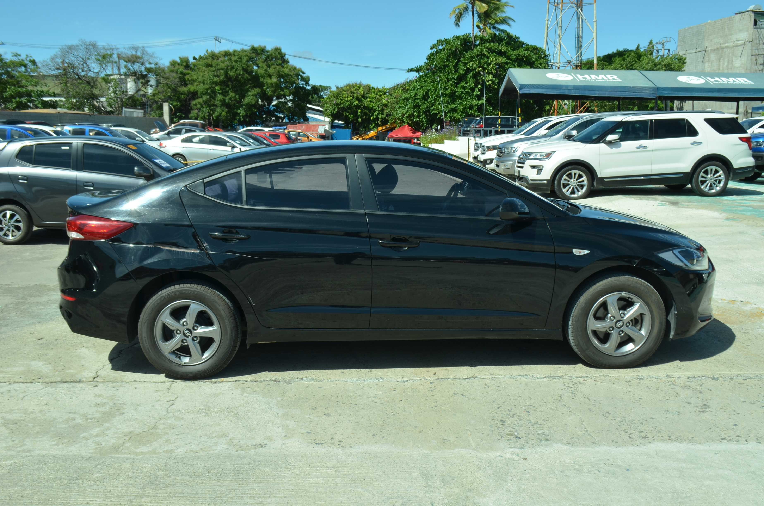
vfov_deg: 39.8
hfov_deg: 57.3
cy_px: 253
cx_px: 382
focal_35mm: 33
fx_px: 699
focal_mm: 22
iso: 100
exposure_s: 1/100
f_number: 10
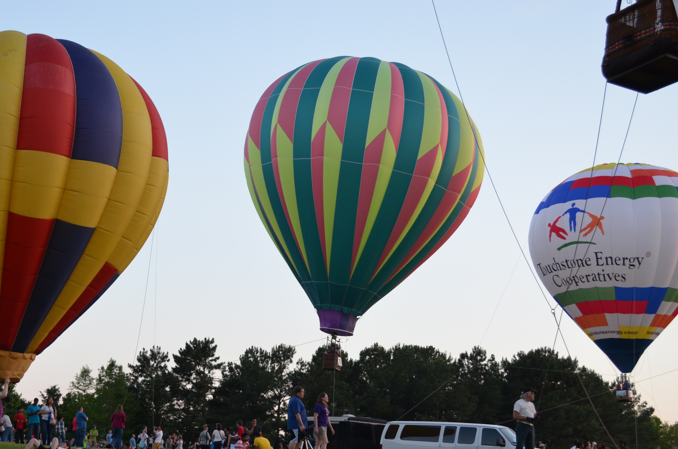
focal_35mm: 65
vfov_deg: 20.7
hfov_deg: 30.9
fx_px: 1222
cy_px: 320
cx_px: 247
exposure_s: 1/100
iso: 400
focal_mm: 30
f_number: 5
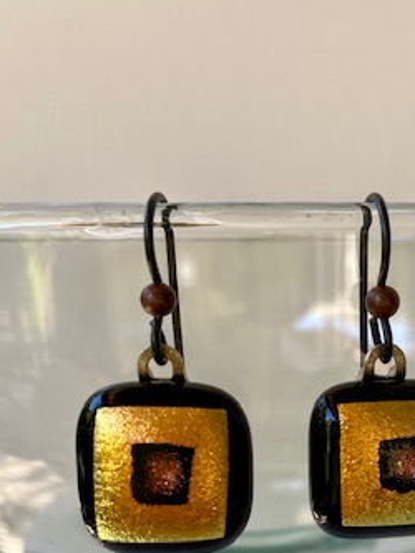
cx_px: 327
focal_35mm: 50
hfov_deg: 28.6
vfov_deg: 36.4
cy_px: 472
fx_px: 799
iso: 32
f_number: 1.8
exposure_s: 1/121
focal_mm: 4.25
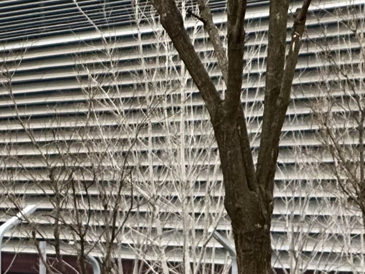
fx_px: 4017
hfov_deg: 5.1
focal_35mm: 381
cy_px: 635
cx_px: -384
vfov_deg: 3.8
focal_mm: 9
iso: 32
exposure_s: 1/150
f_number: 2.8
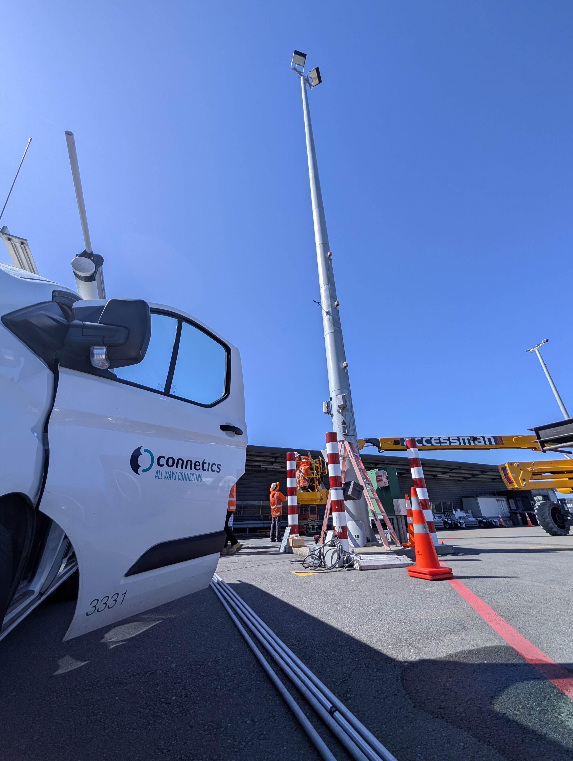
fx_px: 264
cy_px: 380
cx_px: 286
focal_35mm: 12
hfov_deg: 94.6
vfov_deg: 110.5
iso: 47
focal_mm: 2.02
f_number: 1.7
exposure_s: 1/3077
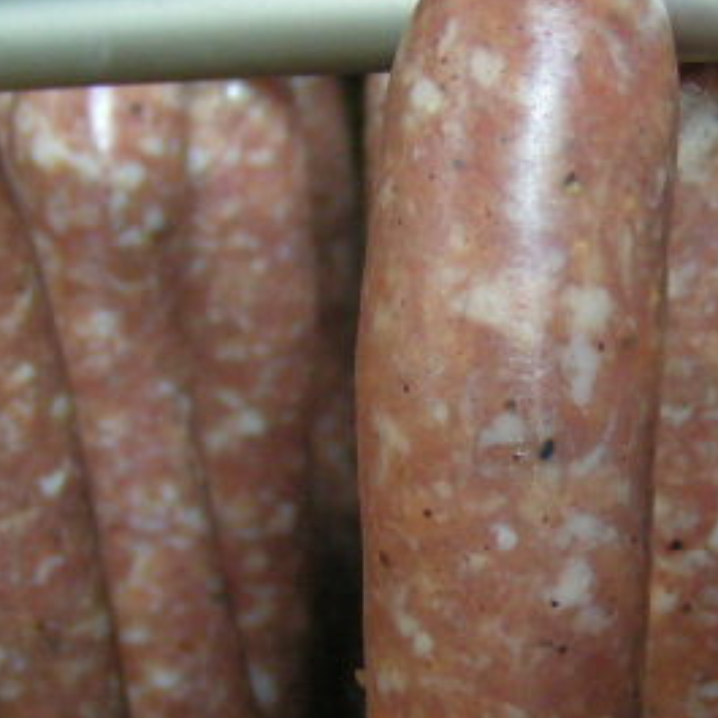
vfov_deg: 21.3
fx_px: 1901
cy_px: 463
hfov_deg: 21.3
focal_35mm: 81
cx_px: 466
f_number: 2.8
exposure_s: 1/30
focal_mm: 5.8
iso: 200
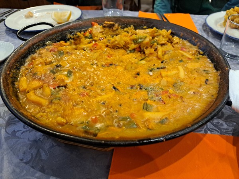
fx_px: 166
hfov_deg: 71.6
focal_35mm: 24
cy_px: 90
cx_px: 120
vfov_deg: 56.8
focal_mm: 5.23
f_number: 1.8
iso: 320
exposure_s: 1/30
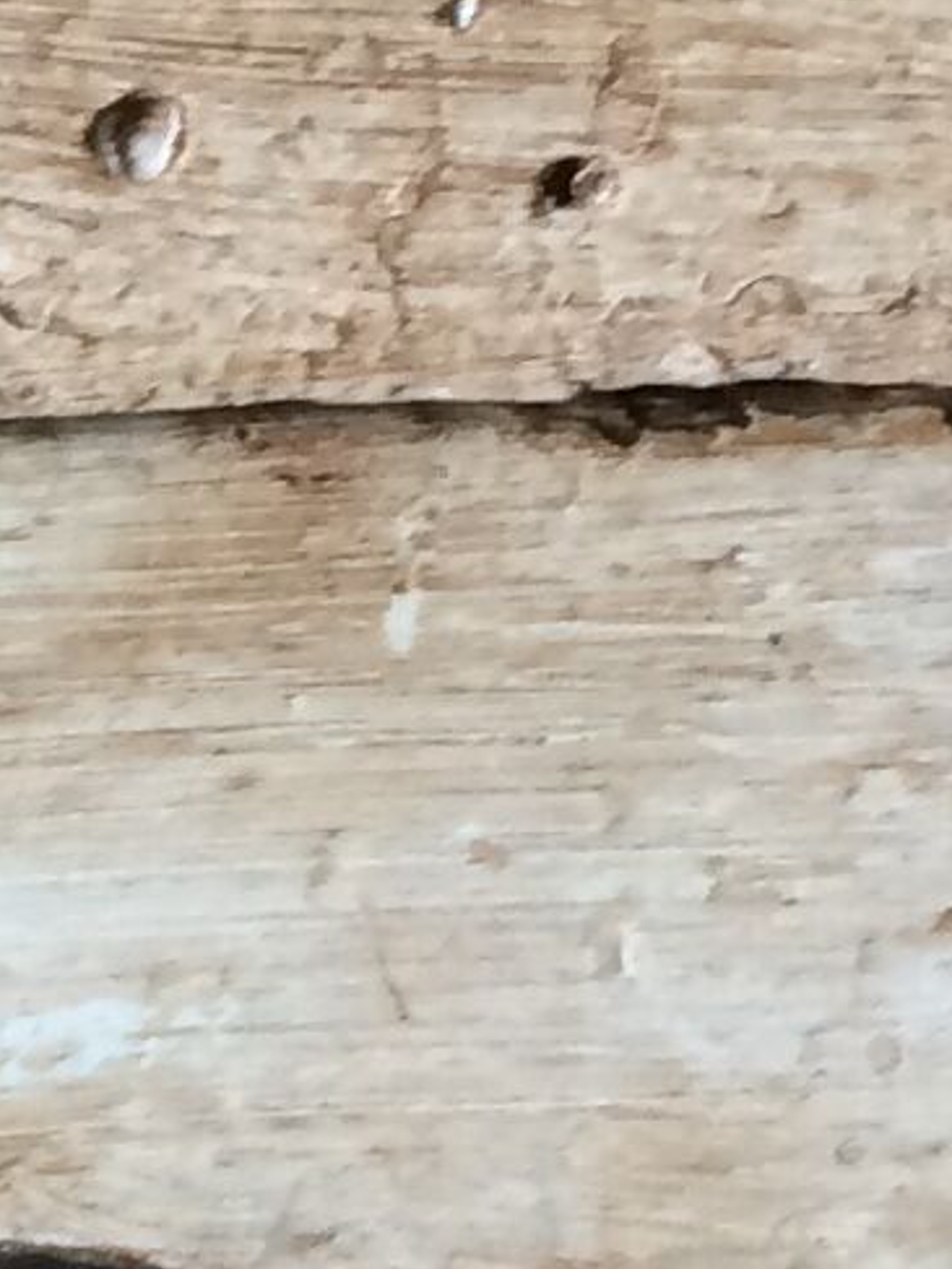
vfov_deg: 10.2
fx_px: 7114
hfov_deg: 7.6
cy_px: 791
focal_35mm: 194
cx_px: -88
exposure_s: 1/33
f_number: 2.2
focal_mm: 4.15
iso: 100
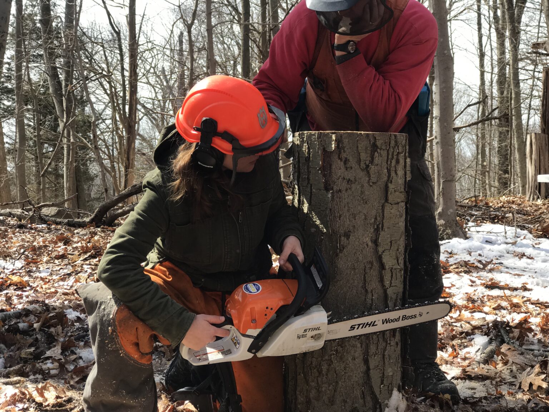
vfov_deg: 25.7
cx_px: 274
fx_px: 904
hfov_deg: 33.8
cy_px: 206
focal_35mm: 57
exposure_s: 1/269
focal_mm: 6.6
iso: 20
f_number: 2.8
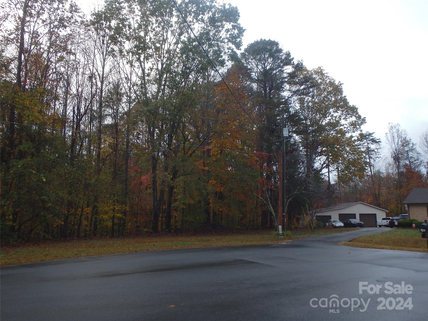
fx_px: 346
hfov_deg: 63.4
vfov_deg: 49.7
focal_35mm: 28
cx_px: 214
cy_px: 160
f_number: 3.9
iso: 125
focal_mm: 5
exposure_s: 1/80
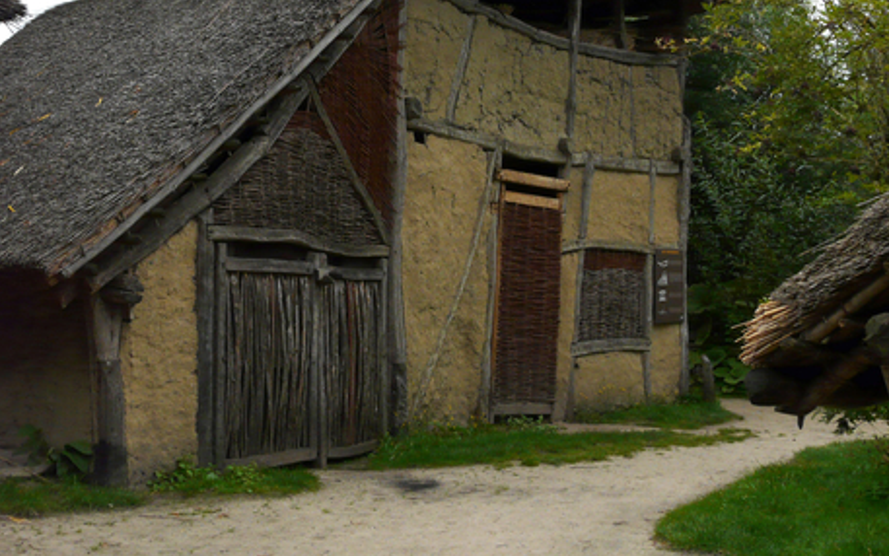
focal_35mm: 57
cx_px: 410
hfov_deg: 35.7
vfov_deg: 22.5
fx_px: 1382
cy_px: 126
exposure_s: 1/320
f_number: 5.6
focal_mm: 6.7
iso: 100
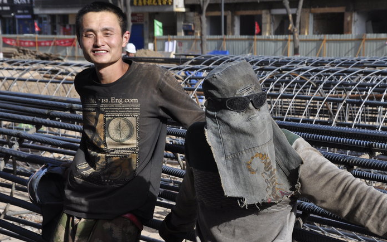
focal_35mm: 95
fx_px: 1002
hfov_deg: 21.8
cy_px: 148
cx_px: 214
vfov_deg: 13.8
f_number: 8
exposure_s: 1/800
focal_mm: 48
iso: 400
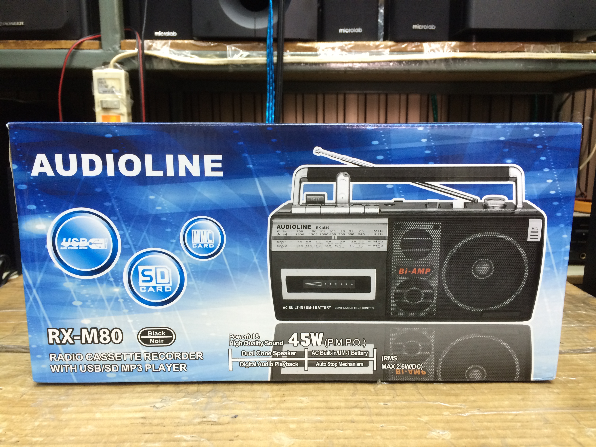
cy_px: 224
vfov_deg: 48.2
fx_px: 499
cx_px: 298
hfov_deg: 61.7
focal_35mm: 29
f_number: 2.2
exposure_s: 1/33
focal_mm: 4.15
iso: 160
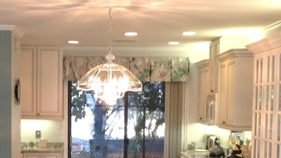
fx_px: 723
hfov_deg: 21.9
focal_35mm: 97
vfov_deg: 12.4
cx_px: 82
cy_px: 149
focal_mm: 4.28
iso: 50
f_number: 2.4
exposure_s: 1/30
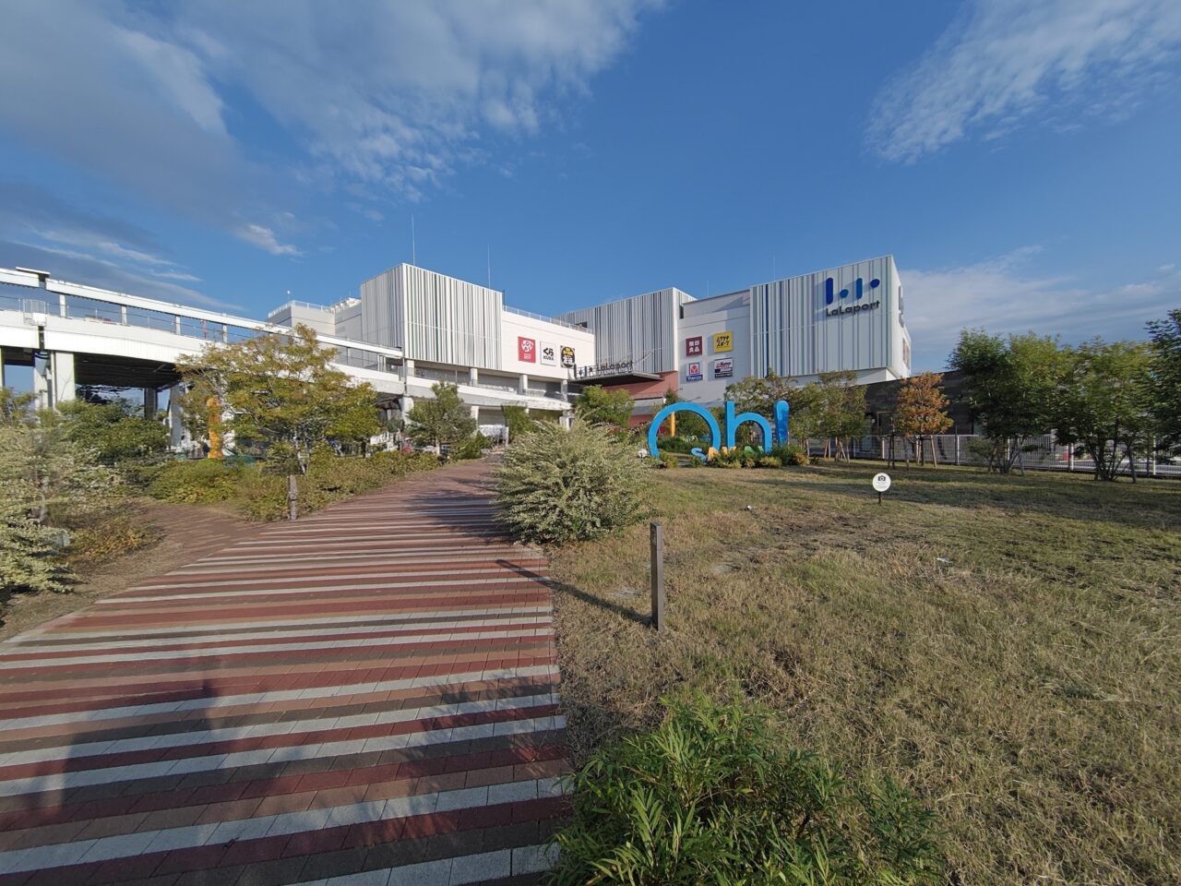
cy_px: 443
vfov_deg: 89.9
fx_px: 444
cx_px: 590
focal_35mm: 13
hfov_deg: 106.2
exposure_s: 1/1301
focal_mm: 2.16
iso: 100
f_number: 2.2
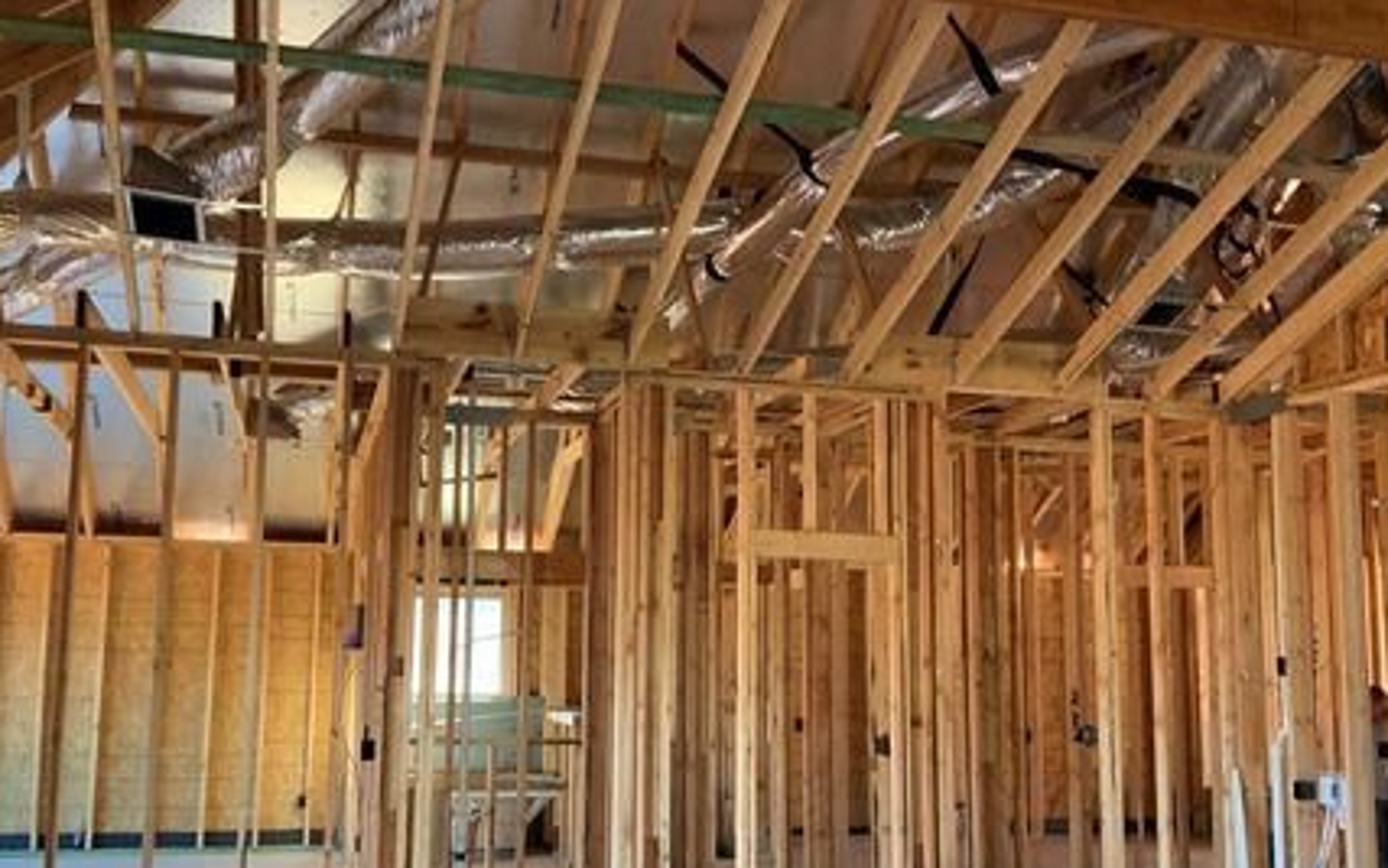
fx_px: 1362
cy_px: 499
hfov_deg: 53.9
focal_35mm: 36
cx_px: 627
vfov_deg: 35.3
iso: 100
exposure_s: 1/60
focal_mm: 3
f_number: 1.8
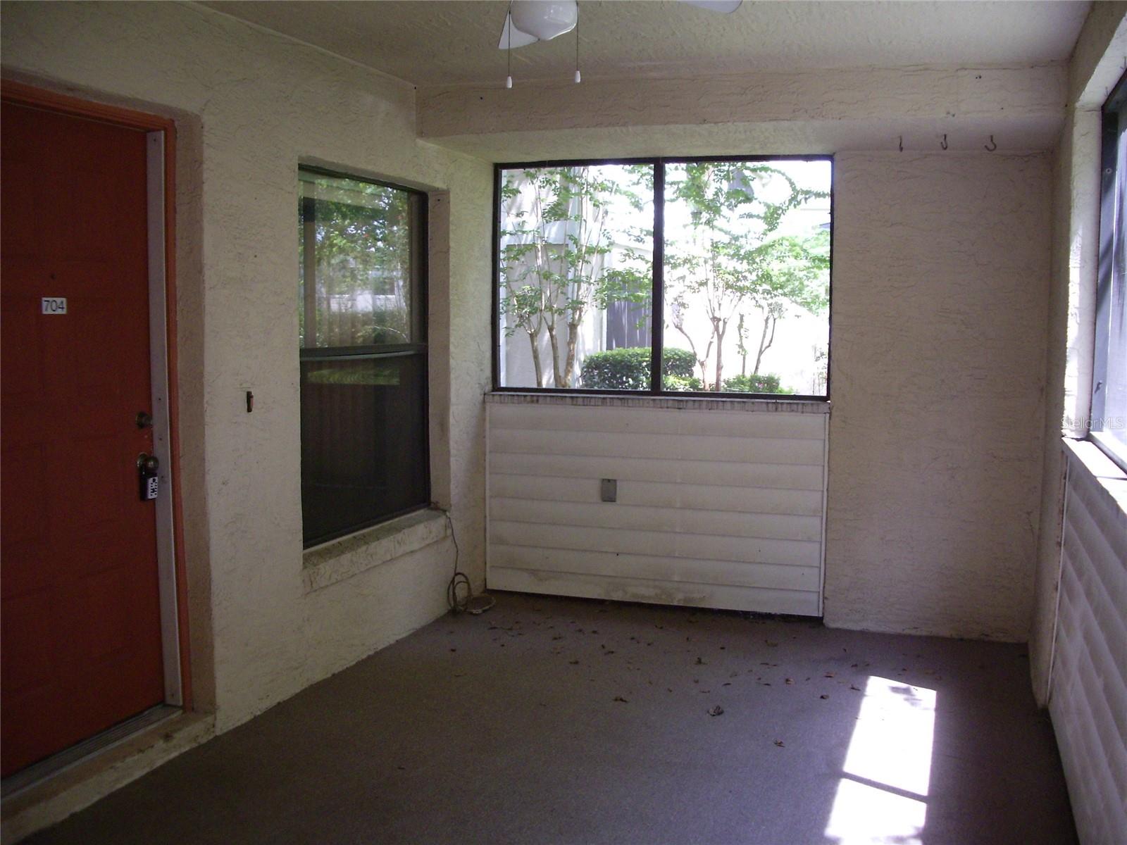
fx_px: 1140
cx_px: 564
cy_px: 422
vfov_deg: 40.7
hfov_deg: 52.6
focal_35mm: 35
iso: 160
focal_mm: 5.8
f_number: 2.6
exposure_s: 1/100
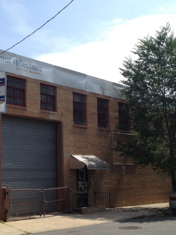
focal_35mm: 56
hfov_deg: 25.9
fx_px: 380
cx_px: 54
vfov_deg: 34.3
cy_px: 134
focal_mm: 4.28
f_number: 2.4
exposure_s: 1/1783
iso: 50
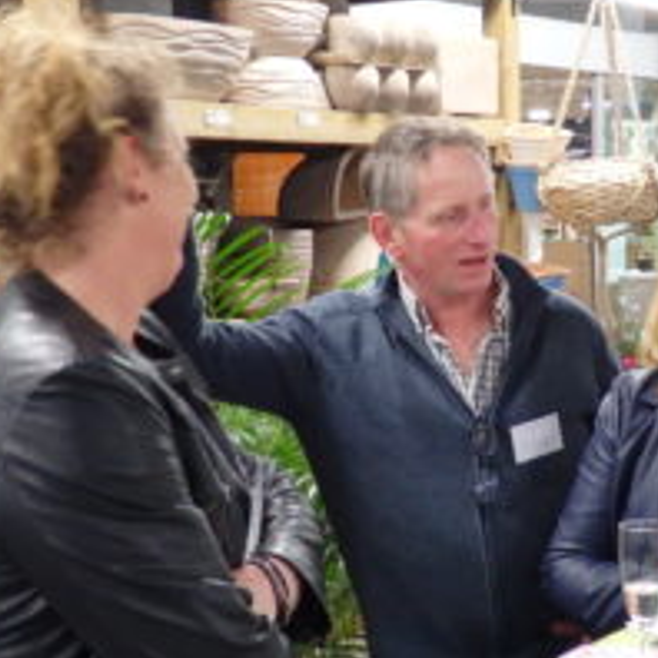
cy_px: 317
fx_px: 1548
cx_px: 444
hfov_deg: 23.9
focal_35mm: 72
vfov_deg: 24.0
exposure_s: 1/15
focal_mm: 8
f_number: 3.8
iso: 1000
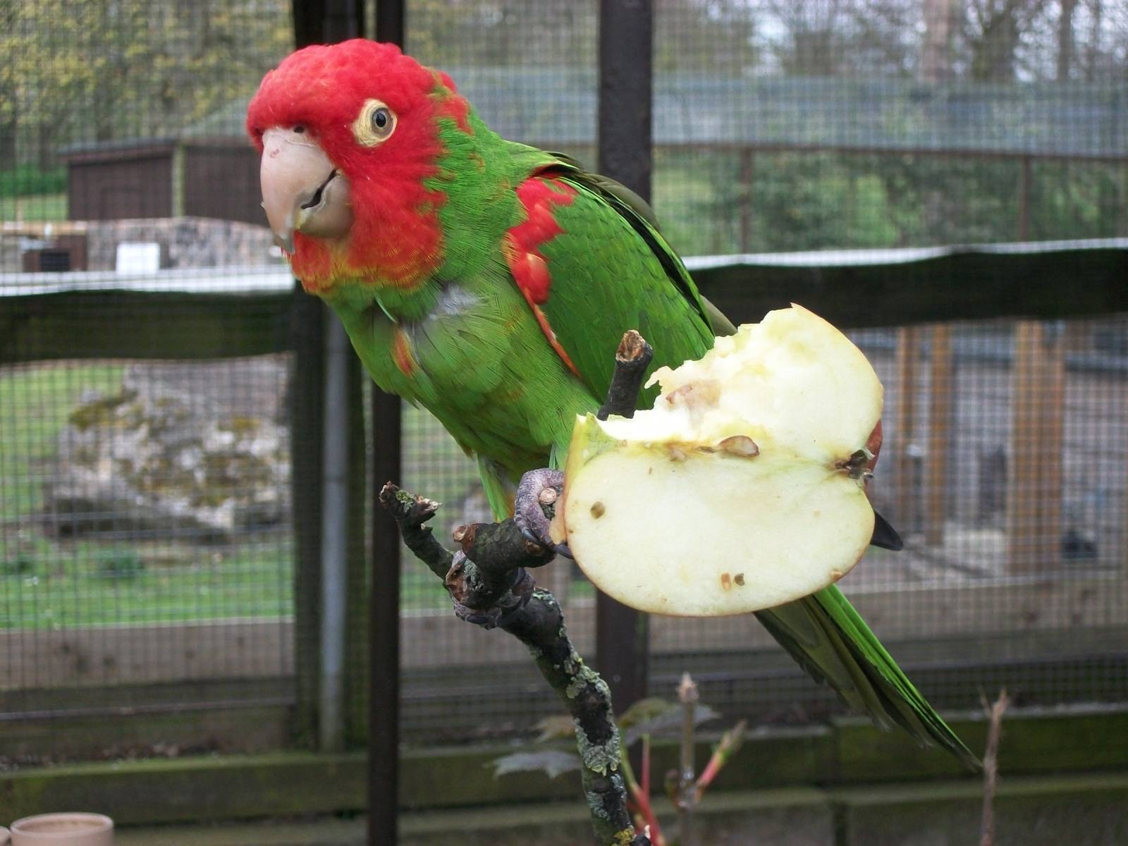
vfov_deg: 19.1
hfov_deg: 25.3
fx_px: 2509
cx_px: 564
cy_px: 423
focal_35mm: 77
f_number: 4.6
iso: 160
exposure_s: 1/60
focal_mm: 13.7
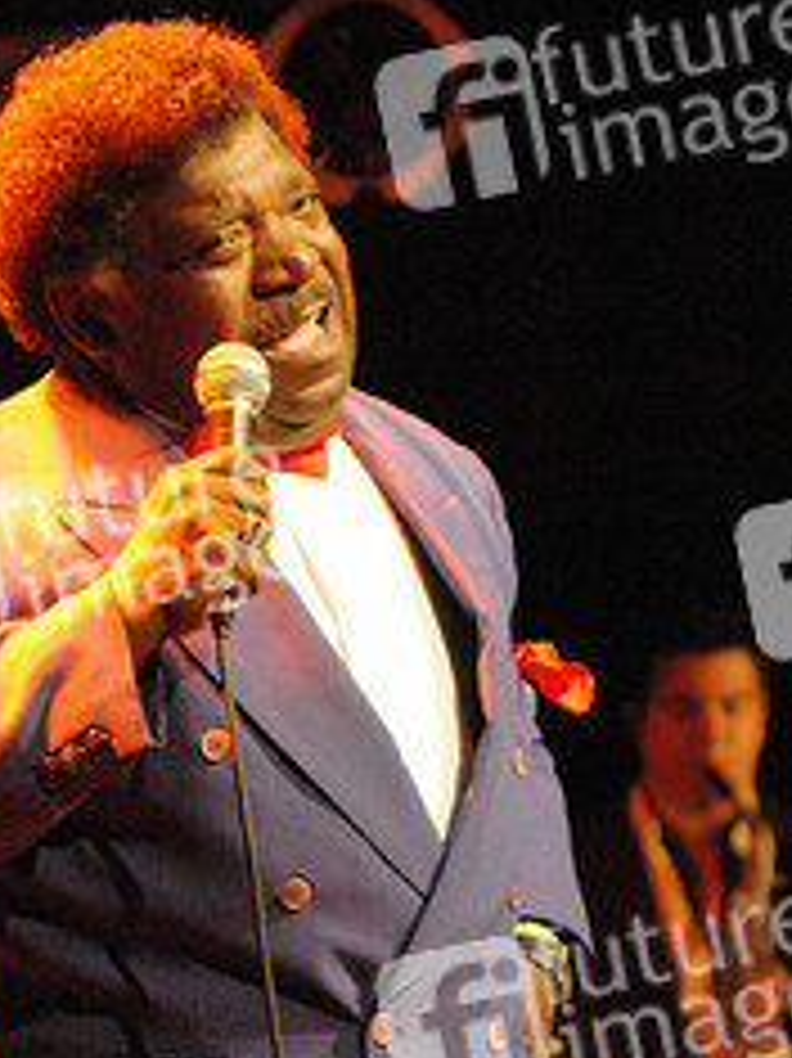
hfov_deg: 8.6
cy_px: 779
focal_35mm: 172
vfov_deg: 11.5
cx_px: 198
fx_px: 5252
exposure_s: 1/200
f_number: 2.8
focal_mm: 70
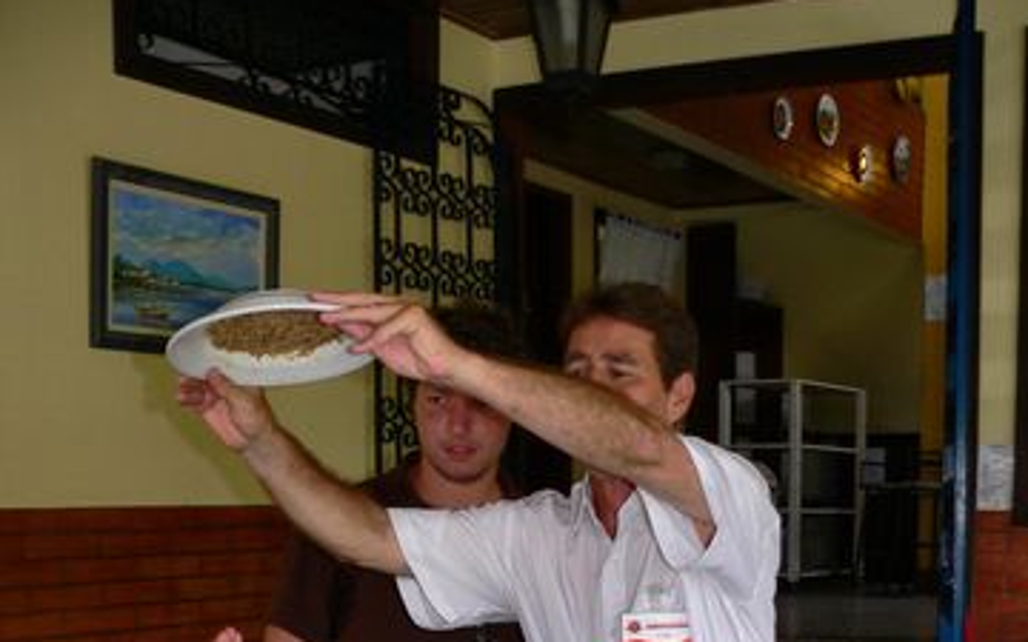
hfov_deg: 38.2
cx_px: 533
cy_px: 702
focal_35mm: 53
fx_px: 1485
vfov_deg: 23.0
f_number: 2.8
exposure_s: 1/60
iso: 80
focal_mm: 6
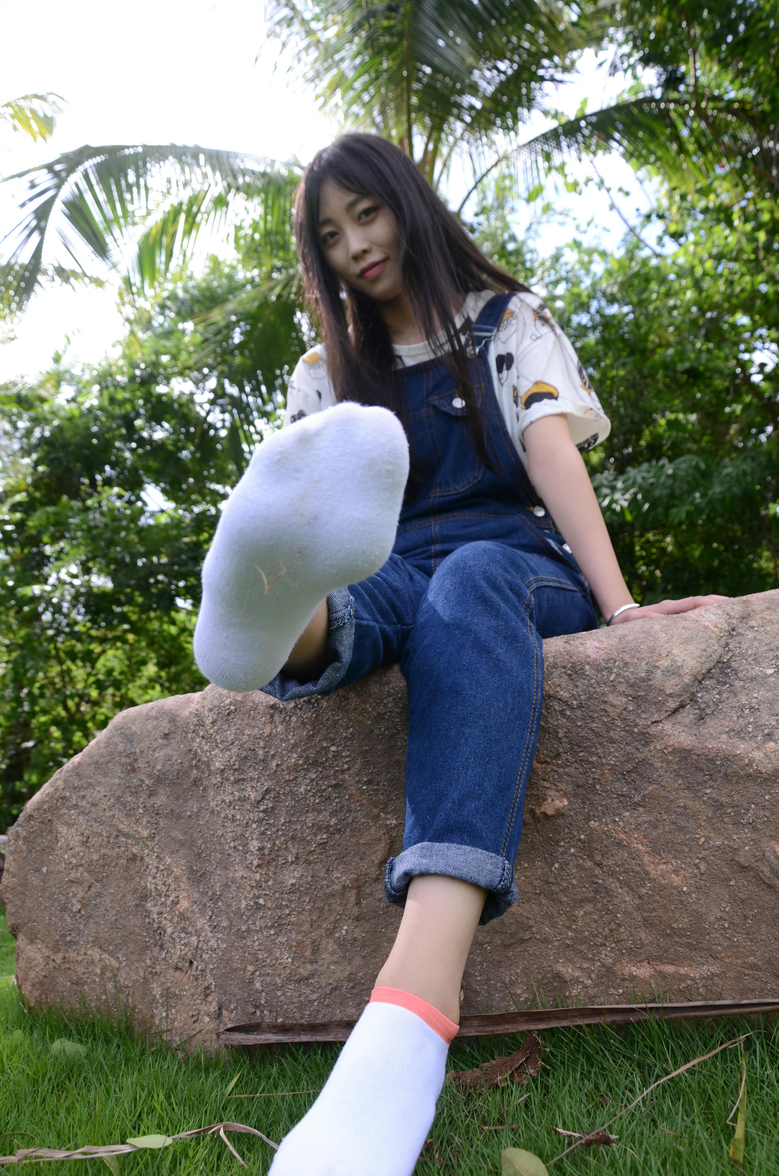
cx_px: 390
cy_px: 588
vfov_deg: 67.5
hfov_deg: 47.7
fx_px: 880
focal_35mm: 27
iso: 200
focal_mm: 18
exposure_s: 1/250
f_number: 5
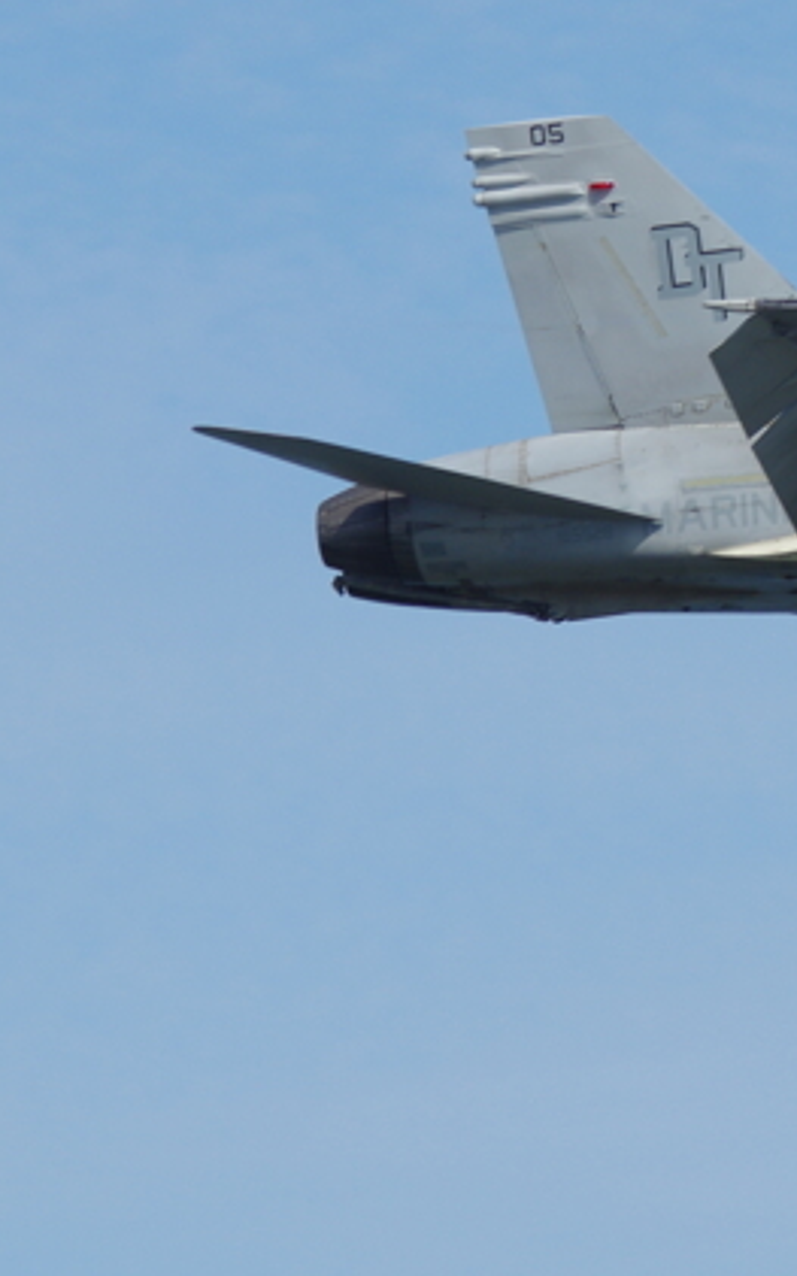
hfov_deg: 1.9
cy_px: 406
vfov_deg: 3.0
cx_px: 1418
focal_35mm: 705
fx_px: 24509
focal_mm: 190
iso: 200
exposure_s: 1/800
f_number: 7.1
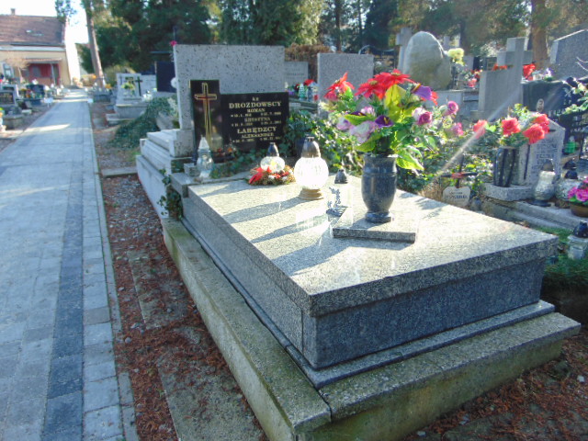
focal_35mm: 25
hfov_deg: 69.4
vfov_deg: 54.9
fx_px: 425
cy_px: 220
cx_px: 294
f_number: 3
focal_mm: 4.5
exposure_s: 1/160
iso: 80
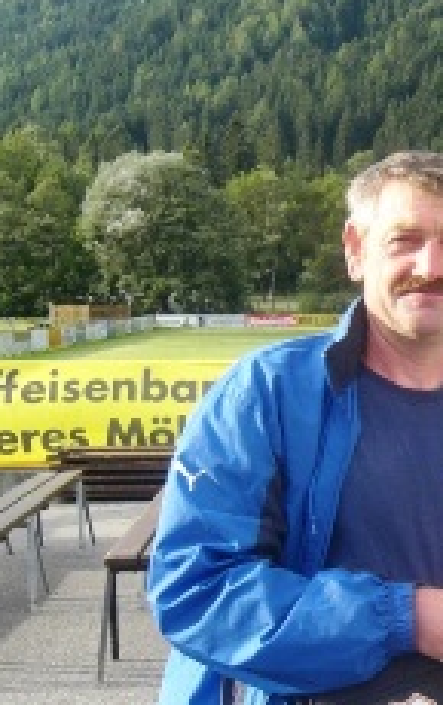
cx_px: 611
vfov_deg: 26.3
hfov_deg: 15.8
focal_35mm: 78
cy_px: 479
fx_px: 1502
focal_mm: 6.3
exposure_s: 1/250
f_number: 3.1
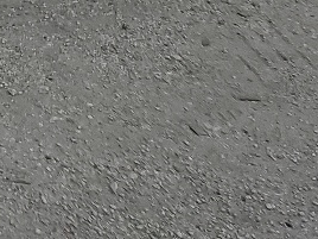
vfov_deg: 8.2
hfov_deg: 10.5
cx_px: -511
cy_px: -468
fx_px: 1424
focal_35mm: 155
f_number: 1.5
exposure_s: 1/3333
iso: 50
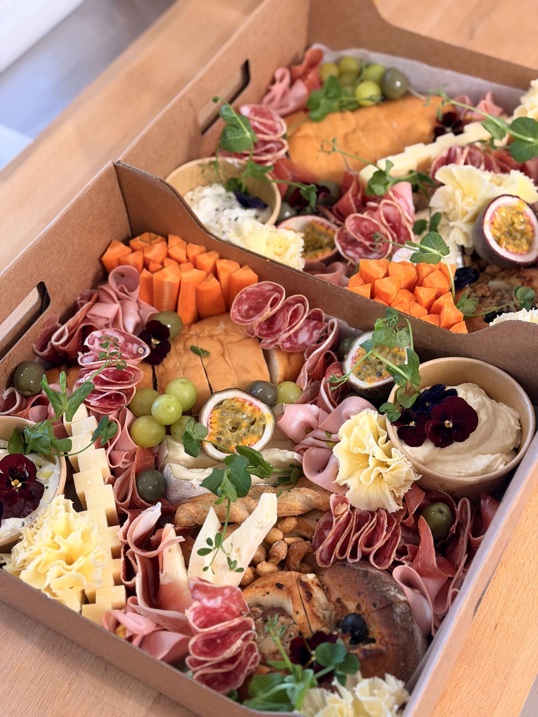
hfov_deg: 30.3
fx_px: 995
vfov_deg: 39.7
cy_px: 358
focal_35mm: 48
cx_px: 269
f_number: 1.78
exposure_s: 1/33
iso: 250
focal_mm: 6.76
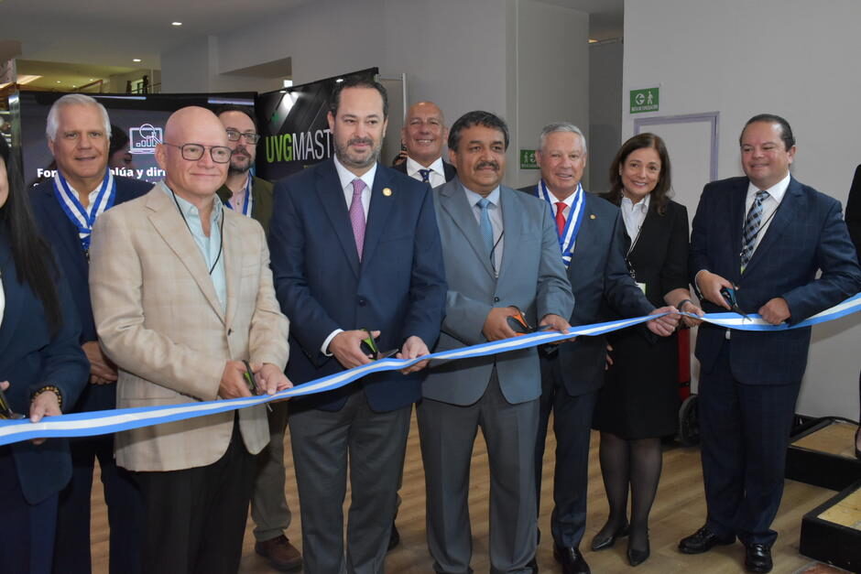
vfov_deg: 38.4
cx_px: 430
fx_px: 825
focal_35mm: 34
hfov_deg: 55.1
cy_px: 287
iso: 2000
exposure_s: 1/160
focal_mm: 23
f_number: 5.6
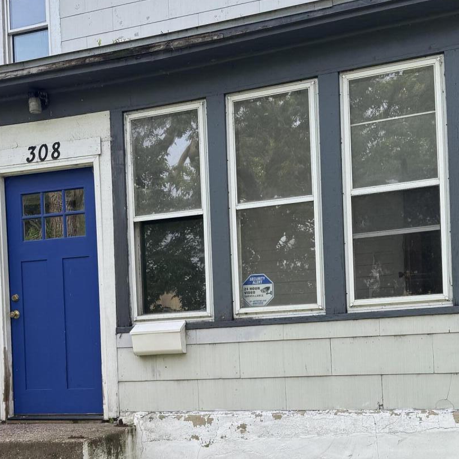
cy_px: 325
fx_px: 780
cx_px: 214
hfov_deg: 32.8
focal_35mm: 52
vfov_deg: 32.4
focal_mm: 6.76
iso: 80
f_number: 1.78
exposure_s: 1/543
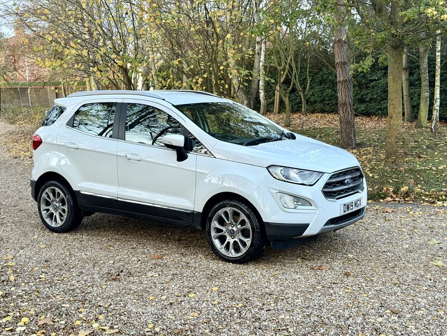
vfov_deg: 30.3
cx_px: 224
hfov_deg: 39.7
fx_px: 620
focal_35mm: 48
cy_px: 168
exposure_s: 1/46
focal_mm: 6.76
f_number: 1.78
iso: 250
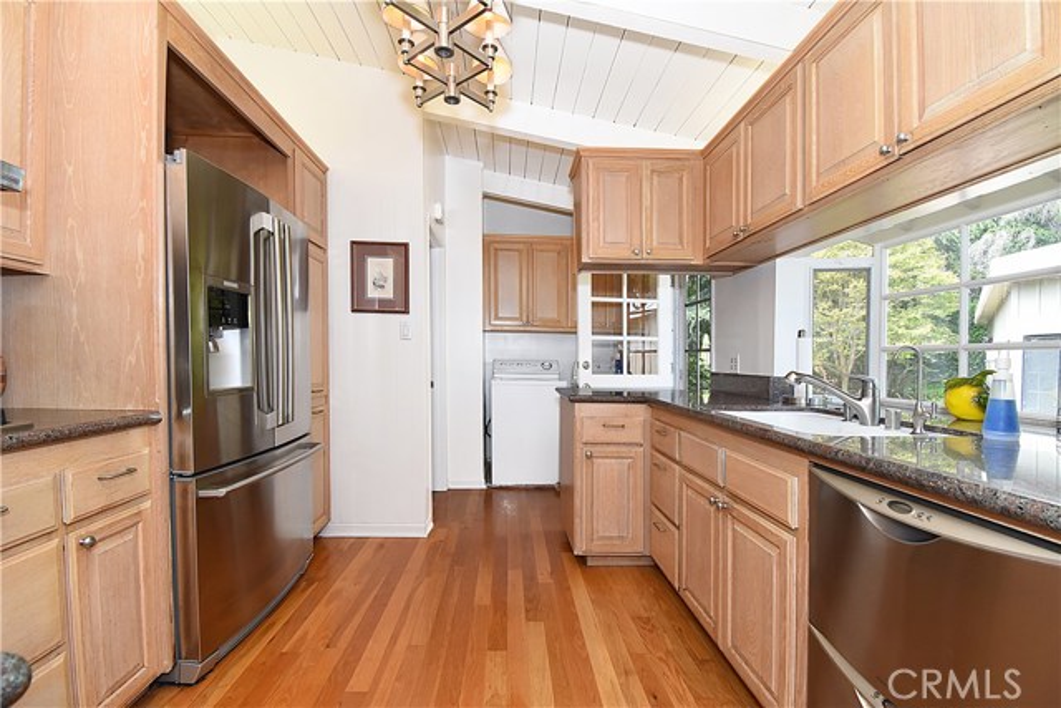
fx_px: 442
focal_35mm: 15
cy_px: 354
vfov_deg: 77.4
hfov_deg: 100.4
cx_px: 530
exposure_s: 1/200
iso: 1000
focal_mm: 10
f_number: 8
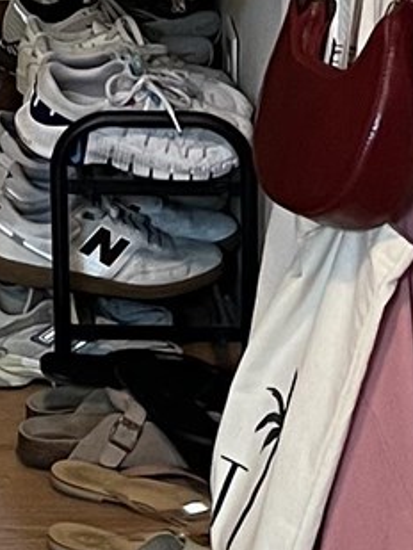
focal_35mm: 194
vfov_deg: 9.6
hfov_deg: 7.2
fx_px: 3084
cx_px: -557
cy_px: -518
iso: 250
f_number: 1.6
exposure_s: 1/60
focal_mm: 5.1
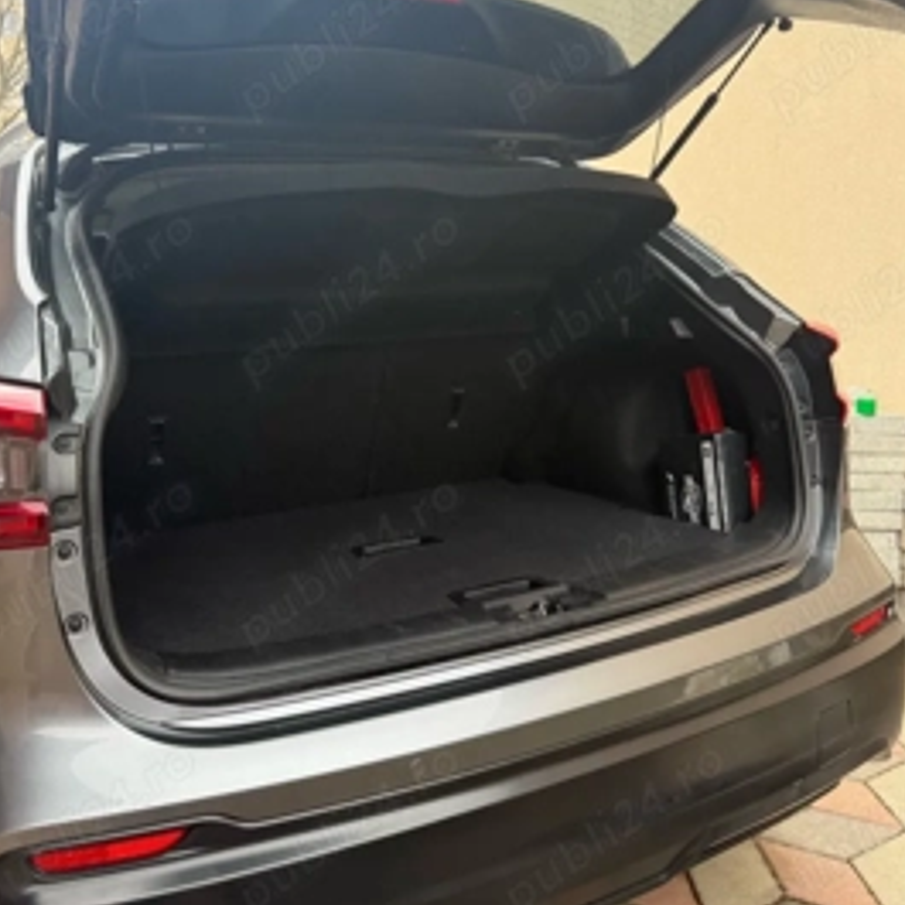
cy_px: 338
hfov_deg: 51.1
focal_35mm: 32
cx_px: 417
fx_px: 947
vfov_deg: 50.6
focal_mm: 6.76
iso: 125
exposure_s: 1/148
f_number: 1.78
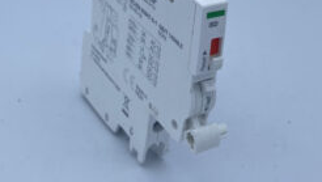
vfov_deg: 25.2
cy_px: 14
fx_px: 393
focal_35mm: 46
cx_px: 153
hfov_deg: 44.5
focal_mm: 4.25
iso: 32
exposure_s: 1/1866
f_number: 1.8
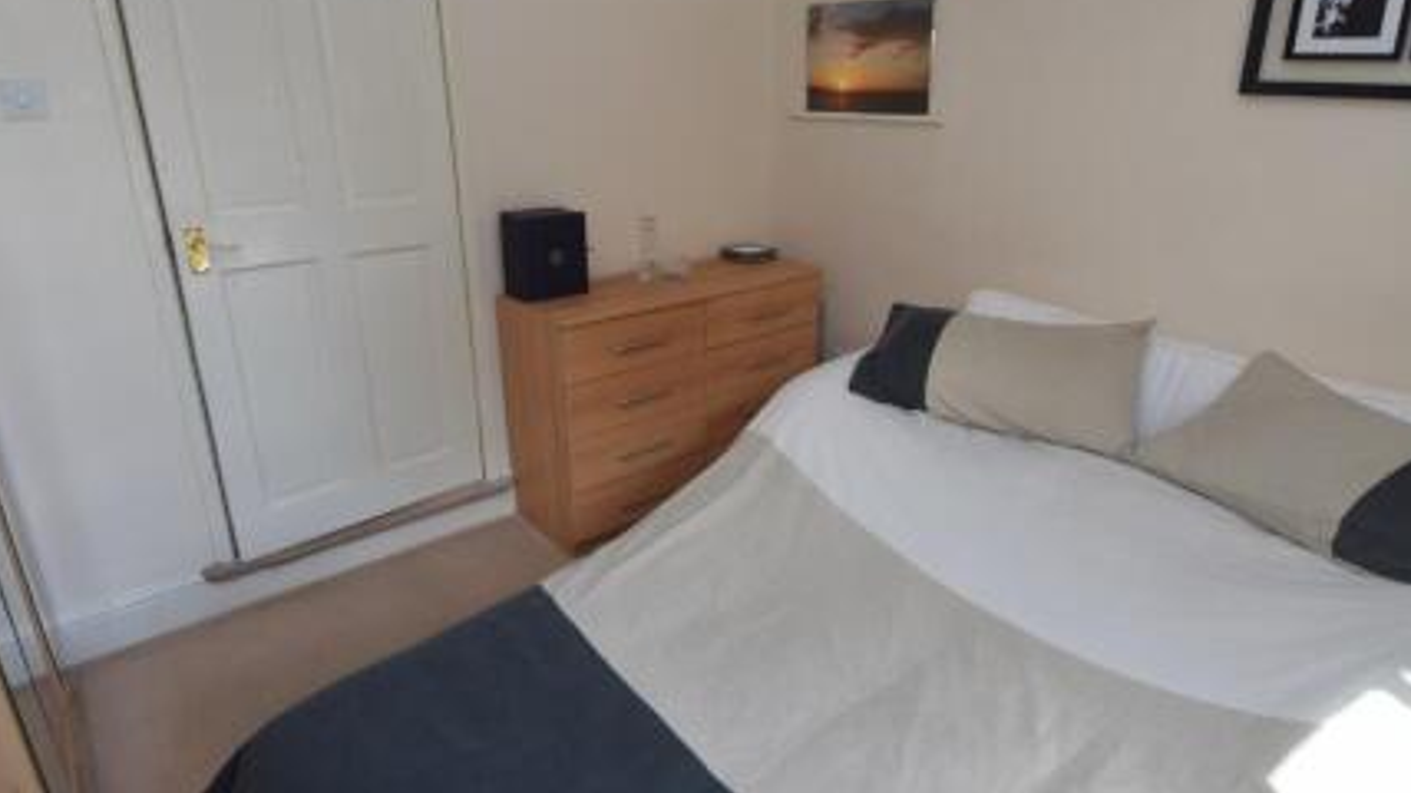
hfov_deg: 83.9
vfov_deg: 53.5
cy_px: 368
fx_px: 786
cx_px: 701
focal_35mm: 21
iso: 400
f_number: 7.1
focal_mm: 12
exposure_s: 1/200
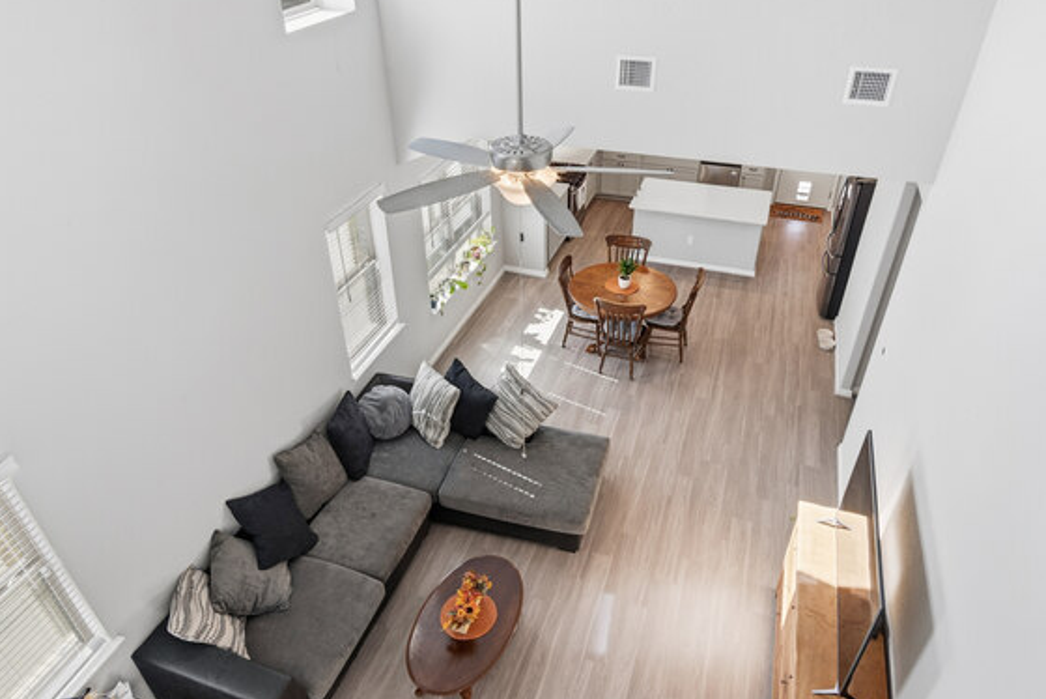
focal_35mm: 24
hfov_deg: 73.7
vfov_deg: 53.2
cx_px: 530
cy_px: 371
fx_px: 698
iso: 500
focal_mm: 14
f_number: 9
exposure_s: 1/4000
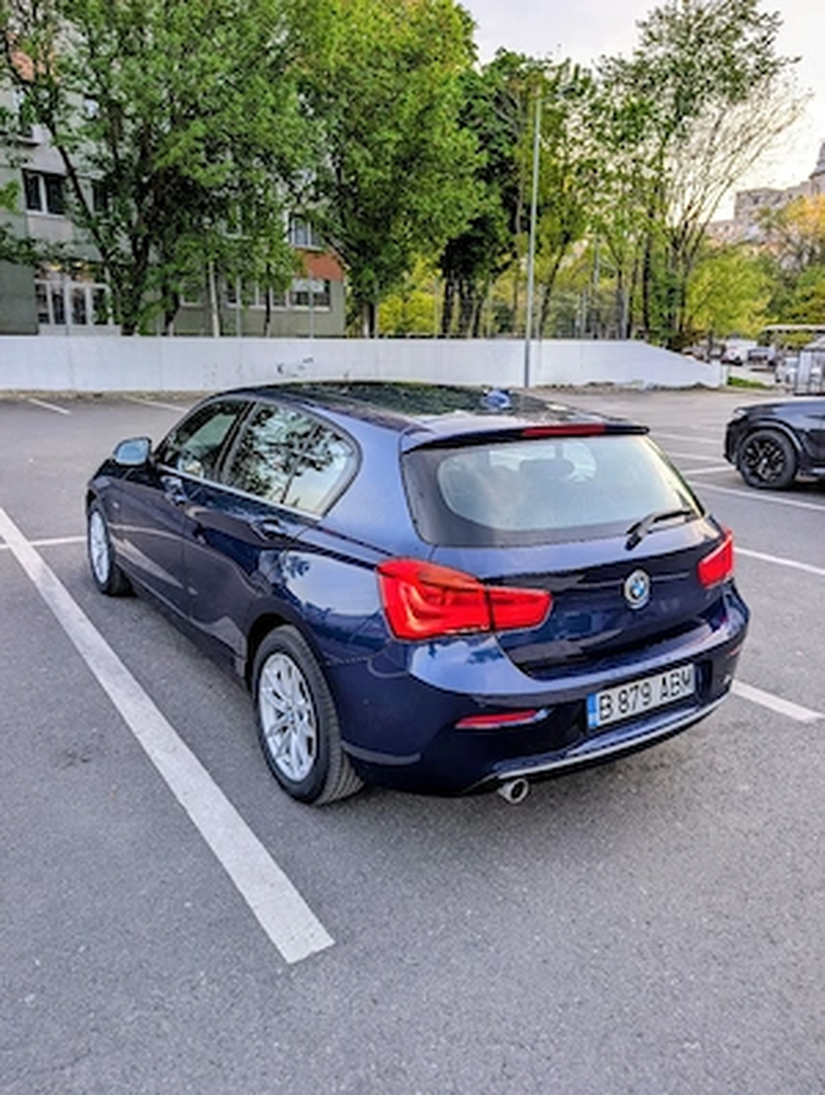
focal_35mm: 24
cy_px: 548
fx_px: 760
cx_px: 412
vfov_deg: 71.5
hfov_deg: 57.0
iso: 17
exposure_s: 1/182
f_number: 1.68
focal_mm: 6.9
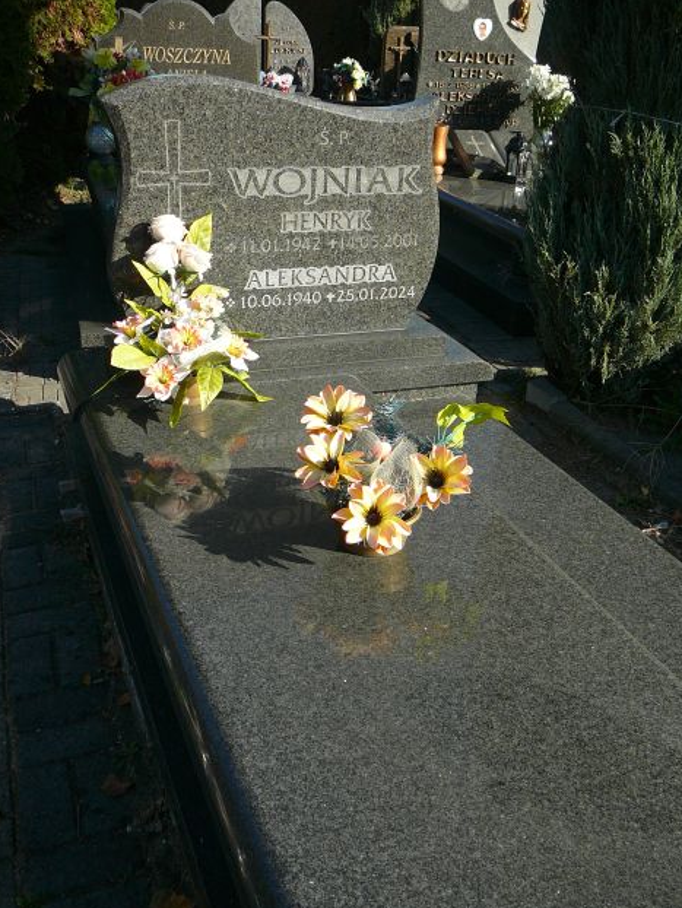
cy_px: 461
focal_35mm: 36
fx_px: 945
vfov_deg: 51.3
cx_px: 346
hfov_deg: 39.7
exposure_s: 1/640
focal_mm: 5.2
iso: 80
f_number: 2.8
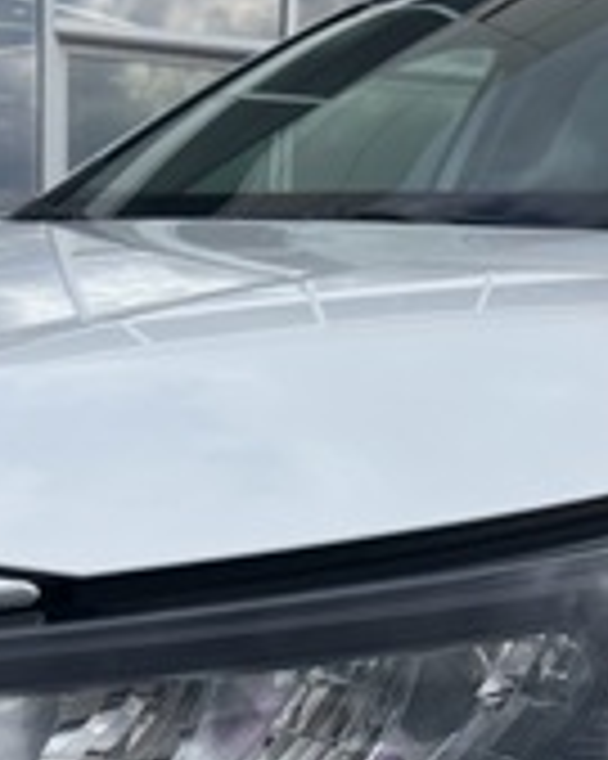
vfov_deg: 29.1
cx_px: 189
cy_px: 645
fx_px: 1418
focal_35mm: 63
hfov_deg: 24.0
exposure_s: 1/3534
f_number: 1.6
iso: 50
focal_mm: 5.96
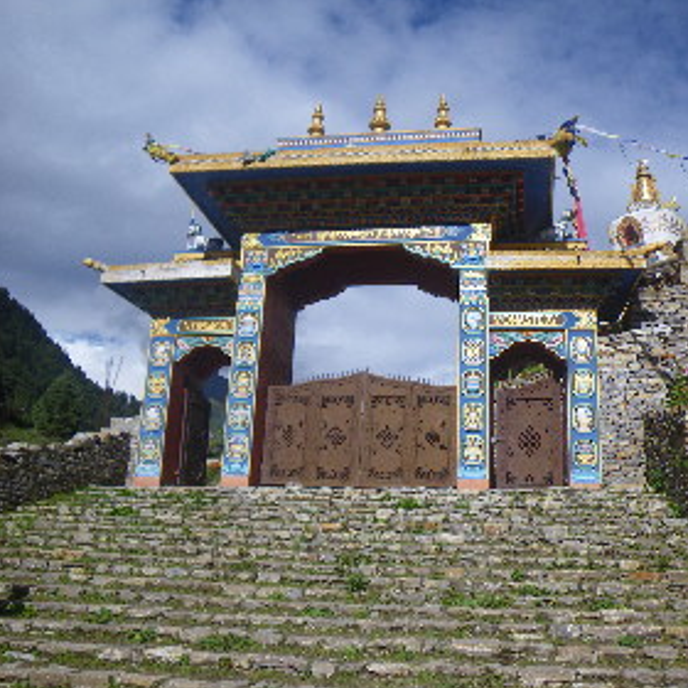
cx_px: 425
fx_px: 765
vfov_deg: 48.4
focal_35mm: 34
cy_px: 349
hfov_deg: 48.1
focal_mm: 5
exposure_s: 1/640
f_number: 4.2
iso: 50
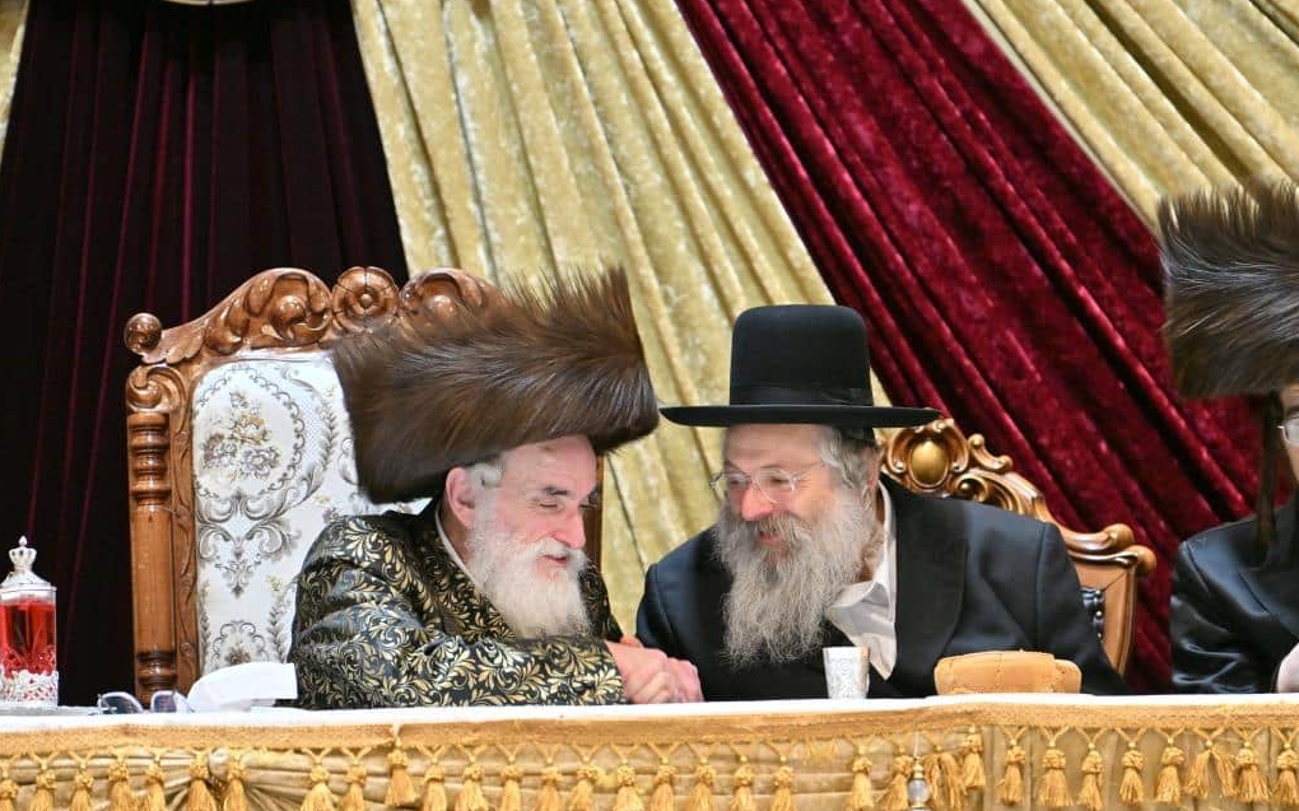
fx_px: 10866
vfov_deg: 4.3
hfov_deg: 6.8
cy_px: 425
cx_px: 648
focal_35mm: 307
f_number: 2.8
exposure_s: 1/200
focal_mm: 200
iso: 400
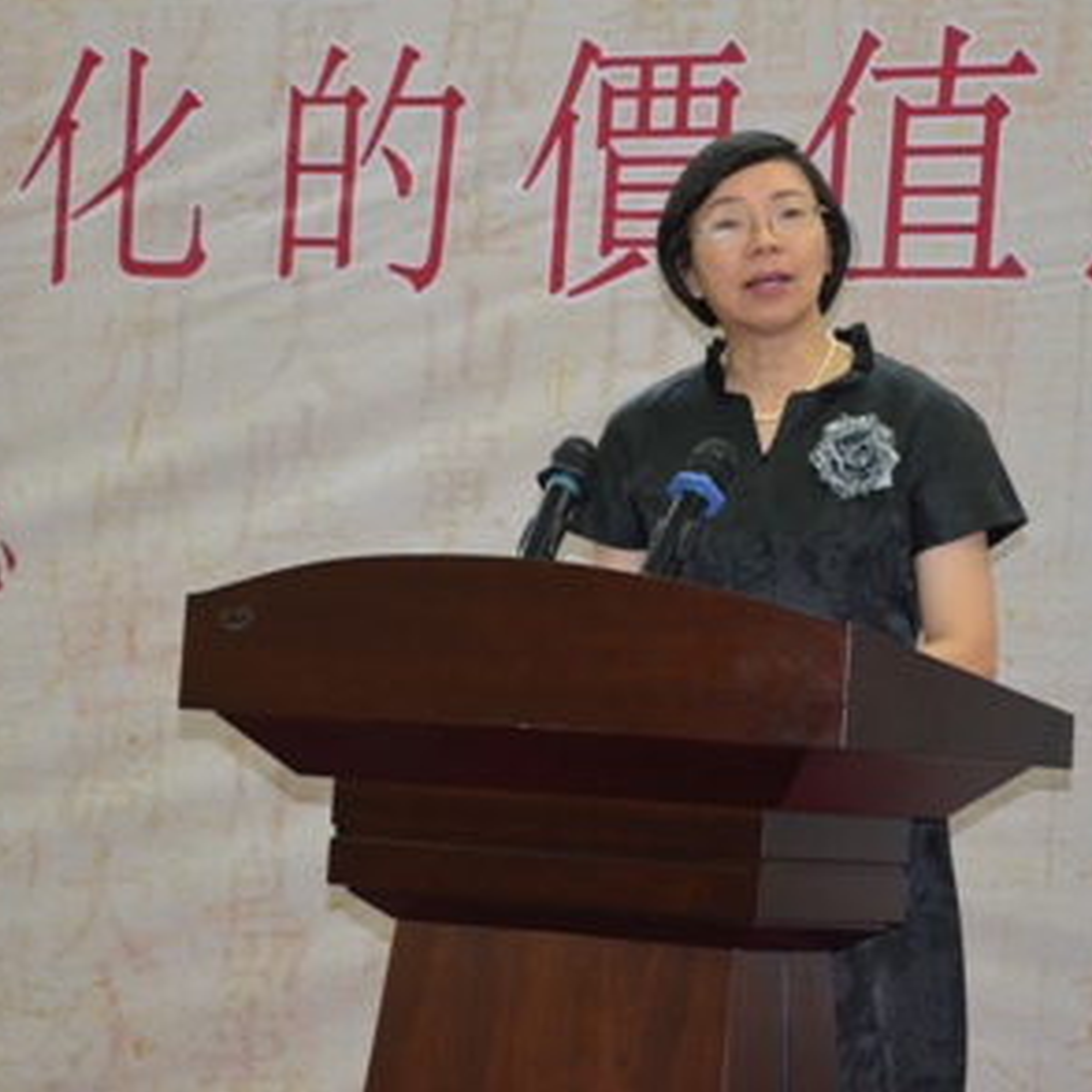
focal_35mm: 128
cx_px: 568
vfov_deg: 13.6
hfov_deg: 13.6
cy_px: 548
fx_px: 4568
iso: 3200
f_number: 5.3
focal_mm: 66
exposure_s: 1/60
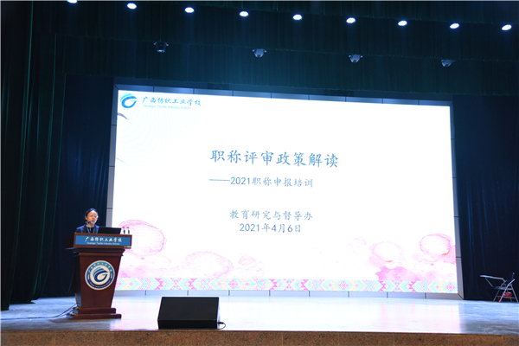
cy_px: 173
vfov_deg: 33.4
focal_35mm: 40
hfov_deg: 48.5
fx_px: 577
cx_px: 260
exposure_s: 1/320
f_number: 4.5
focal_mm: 40
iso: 4000
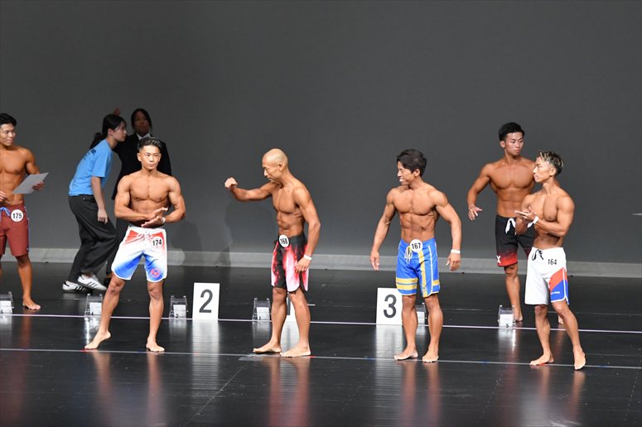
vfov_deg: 6.8
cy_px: 214
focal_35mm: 202
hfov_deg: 10.2
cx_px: 321
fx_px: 3601
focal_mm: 135
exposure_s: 1/400
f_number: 5.6
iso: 5000
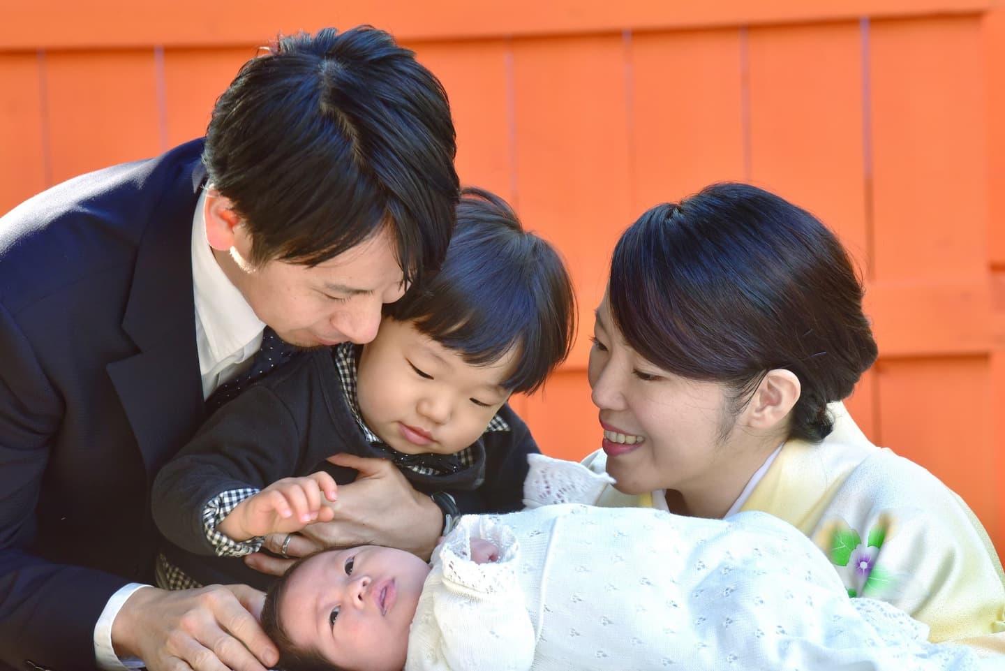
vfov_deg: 6.9
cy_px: 336
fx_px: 5585
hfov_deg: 10.3
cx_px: 502
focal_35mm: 200
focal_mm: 200
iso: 2000
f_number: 11
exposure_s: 1/80
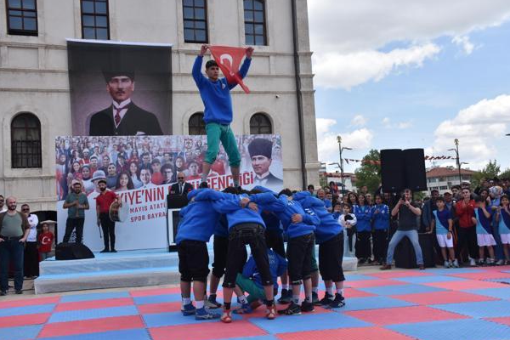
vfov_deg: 32.2
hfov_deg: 46.9
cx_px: 259
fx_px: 588
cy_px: 170
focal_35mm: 42
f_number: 8
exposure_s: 1/500
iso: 200
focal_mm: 27
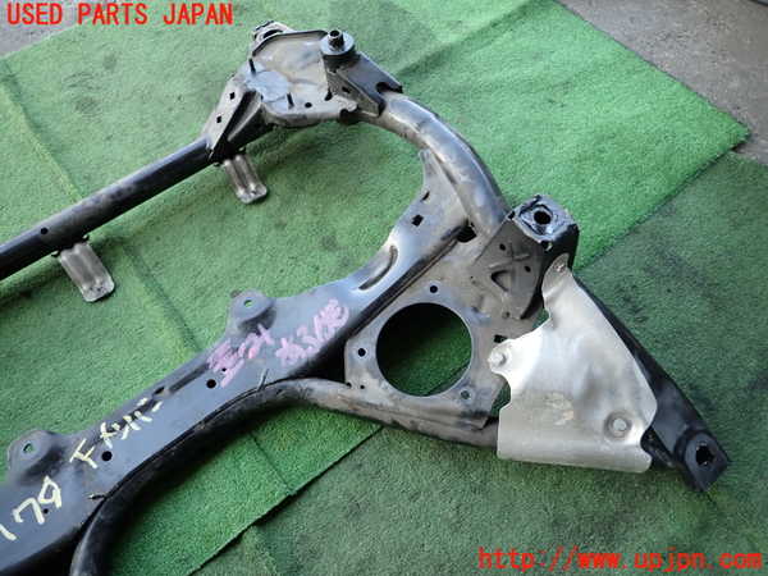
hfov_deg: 69.4
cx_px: 384
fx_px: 555
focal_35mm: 25
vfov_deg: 54.9
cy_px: 288
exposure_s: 1/125
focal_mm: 4.5
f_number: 2
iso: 100
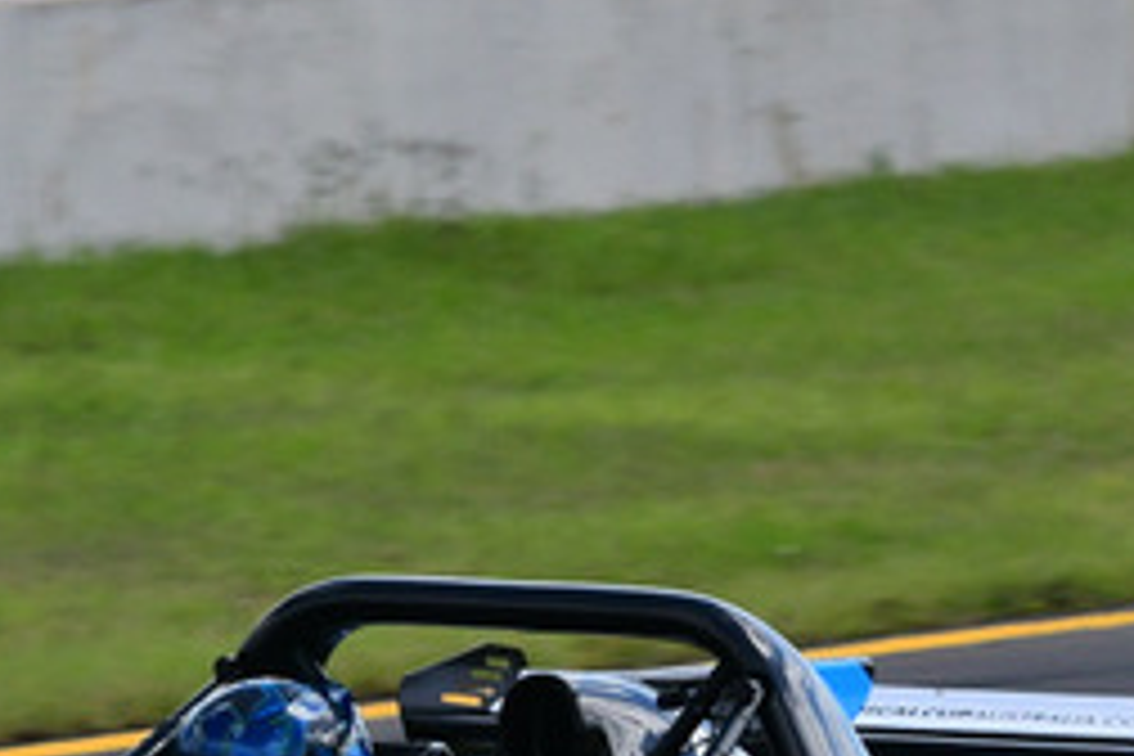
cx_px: 405
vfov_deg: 1.4
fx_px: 30017
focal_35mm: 953
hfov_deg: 2.2
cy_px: 644
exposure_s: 1/640
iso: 800
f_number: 11
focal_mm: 200
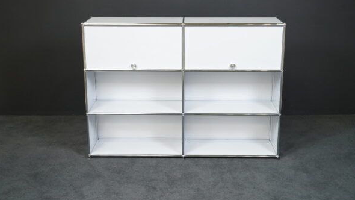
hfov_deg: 42.1
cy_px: 86
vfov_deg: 24.4
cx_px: 178
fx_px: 461
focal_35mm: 49
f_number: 7.1
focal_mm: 46
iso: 5000
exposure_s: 1/100
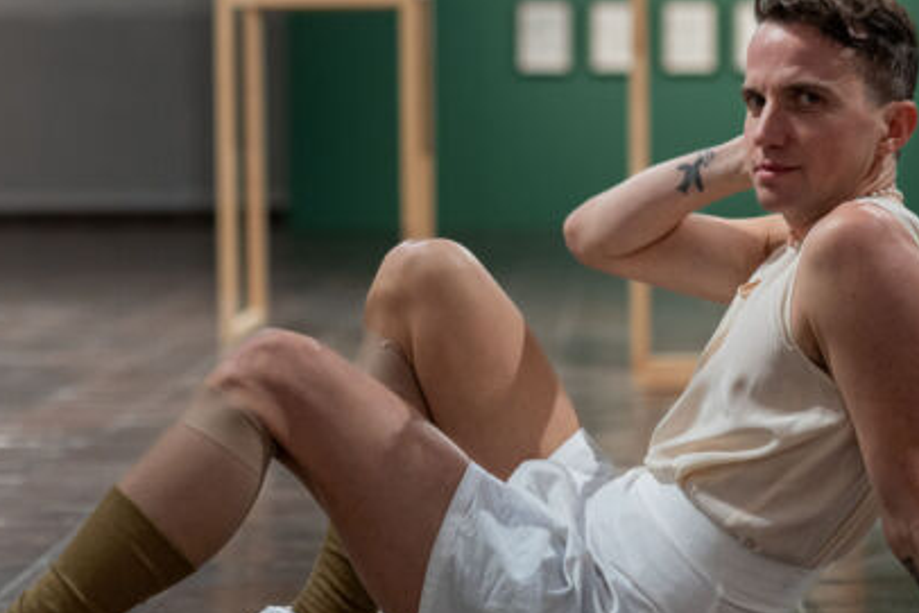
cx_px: 367
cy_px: 187
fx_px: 3217
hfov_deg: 16.2
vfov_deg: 10.9
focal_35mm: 126
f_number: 1.6
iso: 500
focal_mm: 50
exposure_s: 1/80
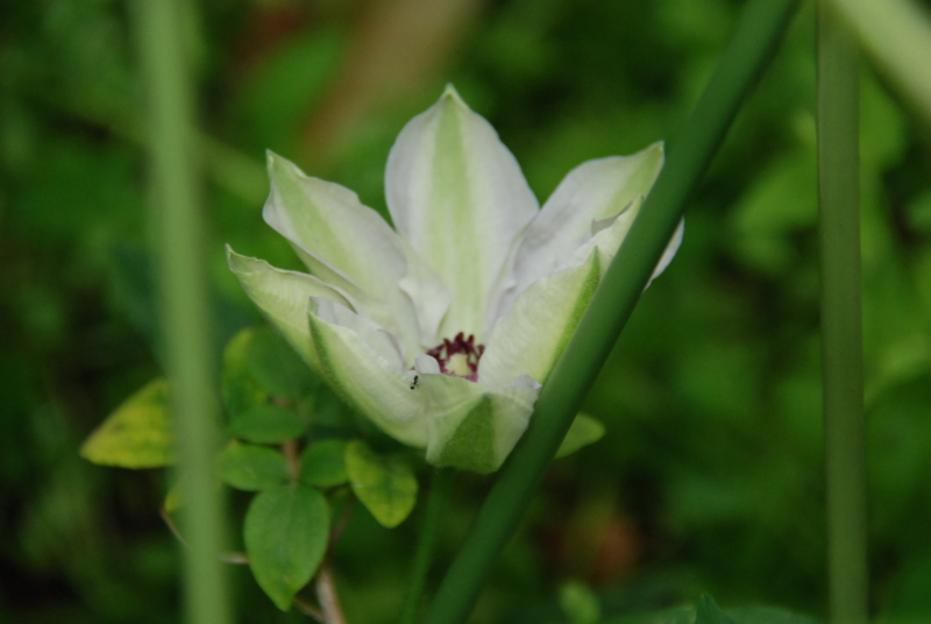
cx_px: 466
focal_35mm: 450
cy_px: 312
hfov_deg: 4.6
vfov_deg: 3.1
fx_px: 11655
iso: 800
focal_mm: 300
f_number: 7.1
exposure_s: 1/60
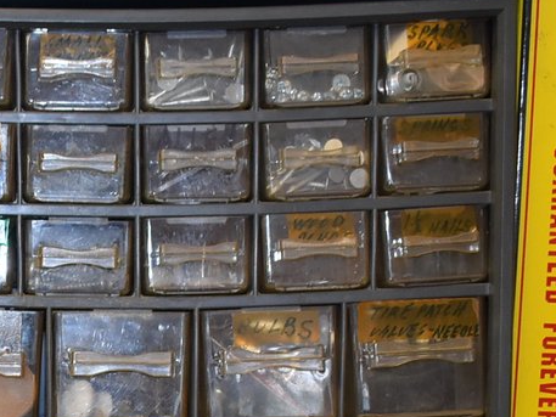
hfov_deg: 16.1
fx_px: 1896
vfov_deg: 12.1
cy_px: 598
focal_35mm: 118
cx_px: -103
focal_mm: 22
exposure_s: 1/160
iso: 800
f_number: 3.8
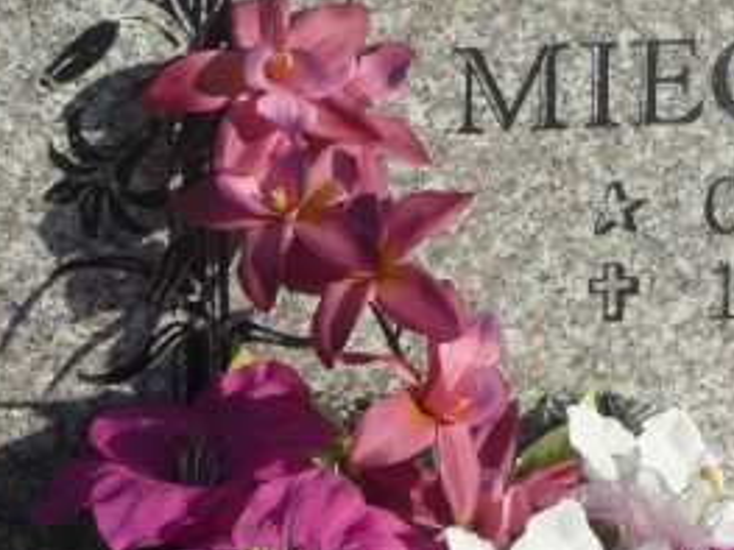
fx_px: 3667
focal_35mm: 173
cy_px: 34
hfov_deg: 11.2
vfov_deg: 8.5
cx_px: 857
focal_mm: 10.5
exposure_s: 1/400
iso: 80
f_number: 6.3
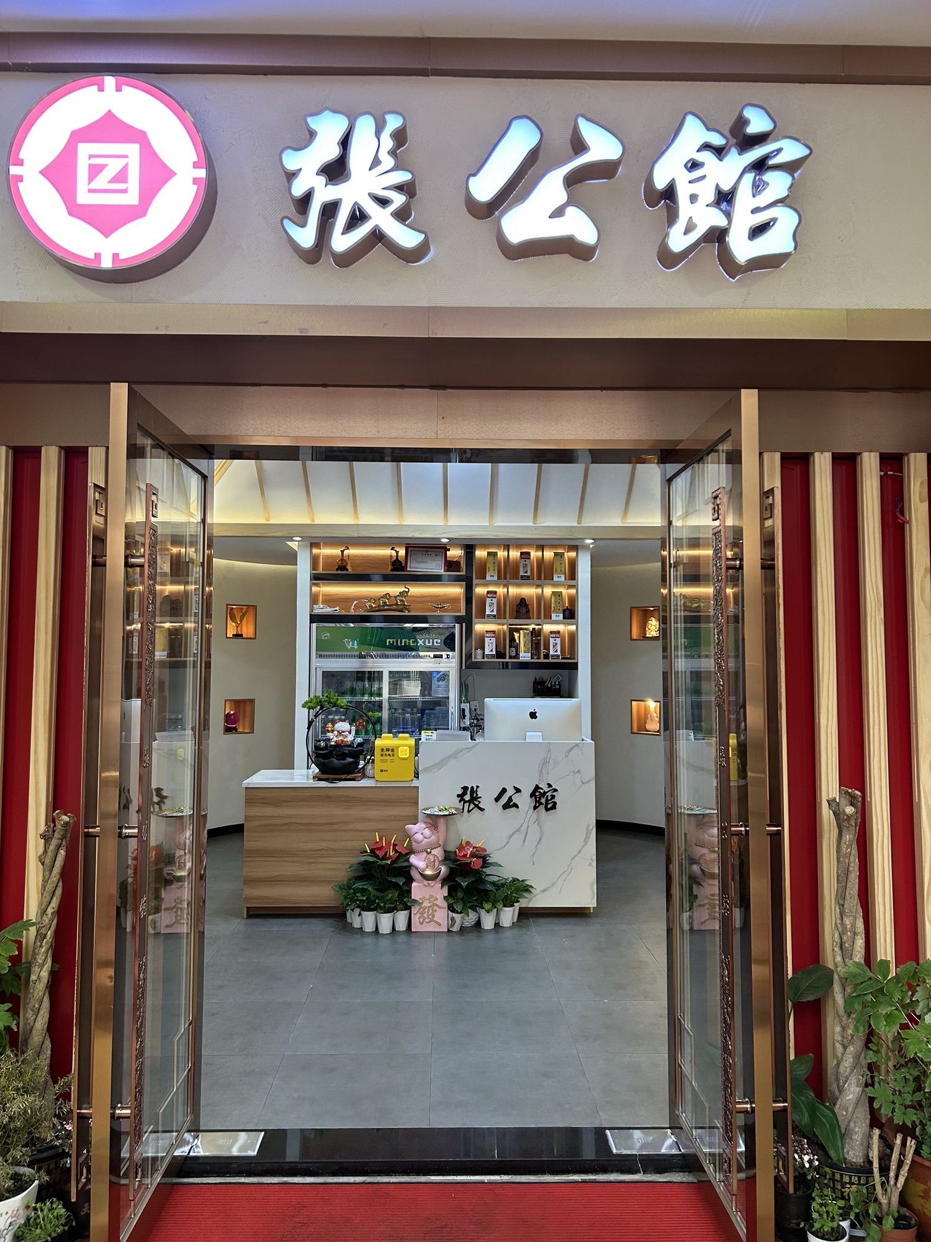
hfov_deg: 53.1
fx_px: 932
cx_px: 466
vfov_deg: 67.3
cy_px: 621
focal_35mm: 26
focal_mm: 5.7
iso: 100
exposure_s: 1/100
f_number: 1.5
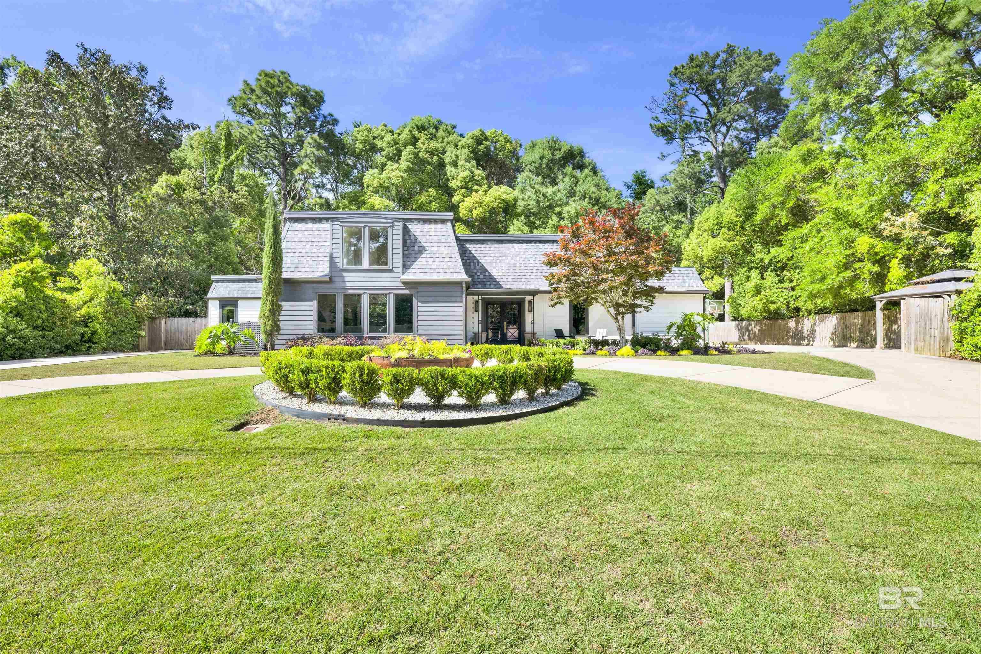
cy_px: 327
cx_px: 490
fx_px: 450
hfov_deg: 95.0
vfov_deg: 72.1
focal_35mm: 16
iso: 400
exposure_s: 1/250
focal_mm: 16.5
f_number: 11
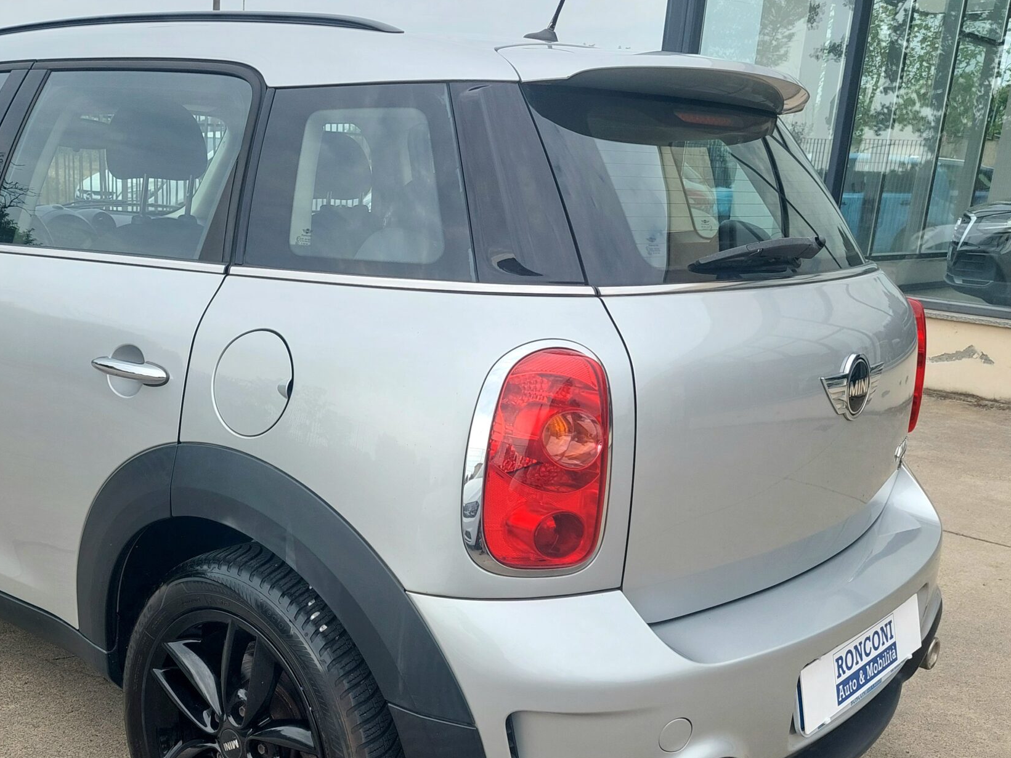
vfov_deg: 36.6
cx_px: 329
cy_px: 475
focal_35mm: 39
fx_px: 1139
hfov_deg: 47.0
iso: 40
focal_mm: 5.23
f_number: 1.8
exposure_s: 1/909
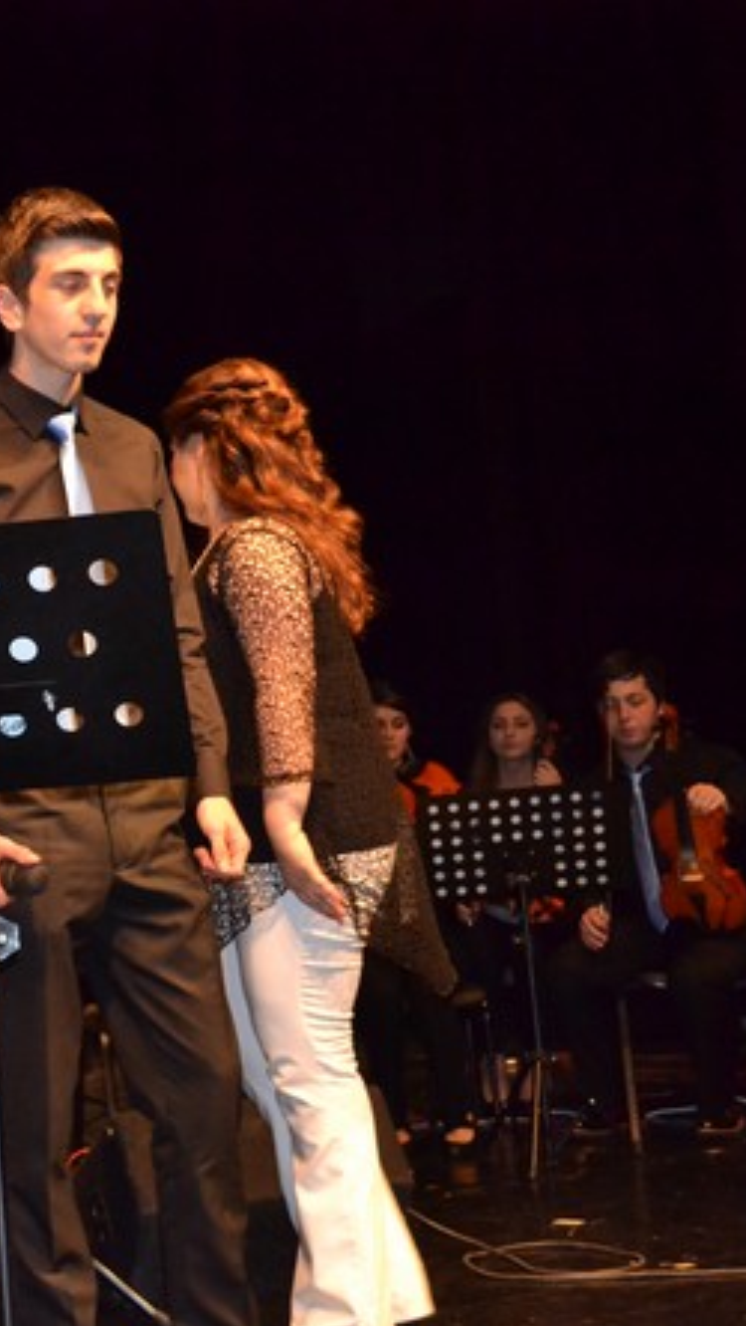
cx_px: -233
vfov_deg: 30.7
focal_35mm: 69
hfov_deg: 16.5
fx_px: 2417
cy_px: 664
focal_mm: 29
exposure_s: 1/60
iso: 3200
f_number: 4.5
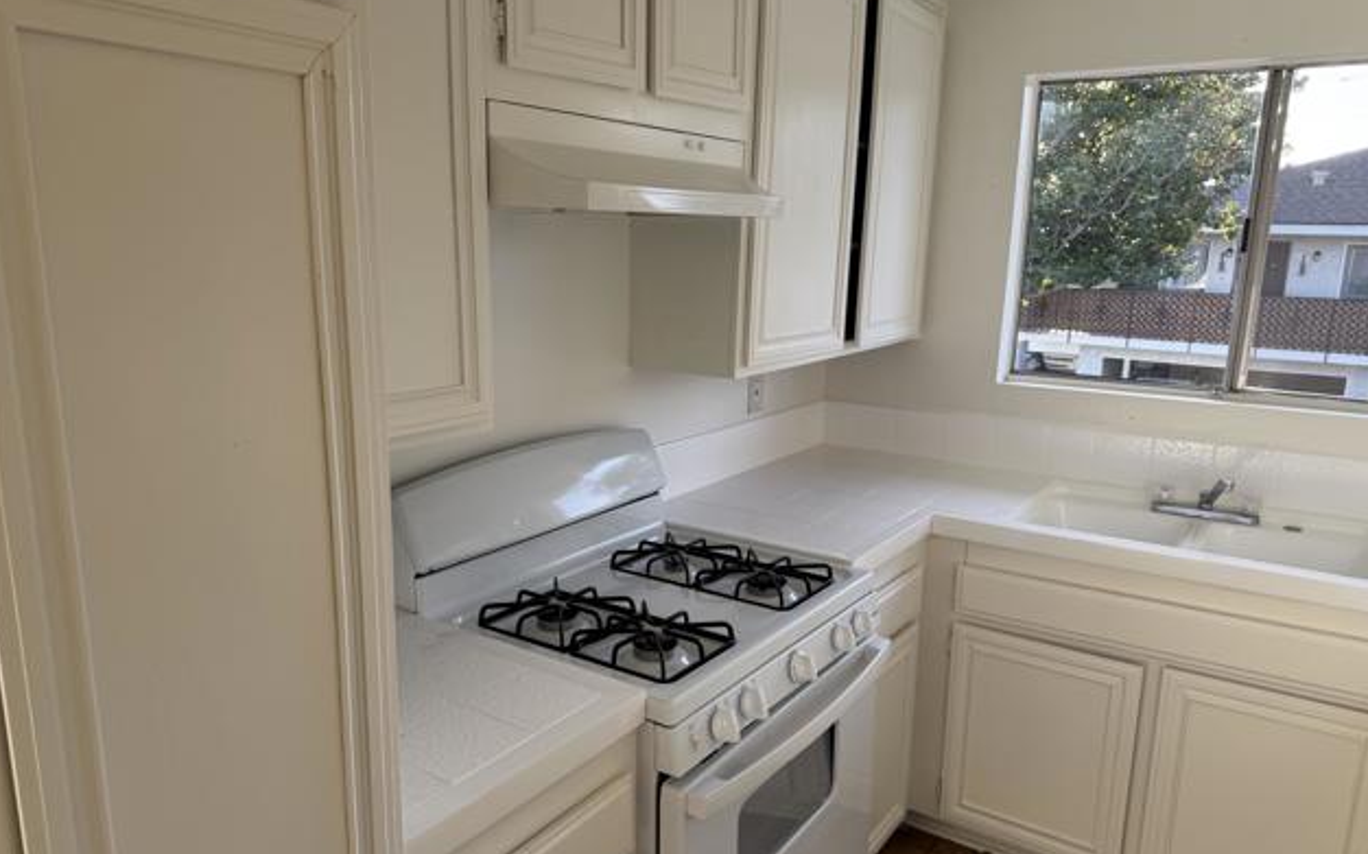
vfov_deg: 47.5
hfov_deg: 70.4
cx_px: 671
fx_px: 969
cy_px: 454
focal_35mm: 26
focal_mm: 6.76
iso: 64
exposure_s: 1/250
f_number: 1.78
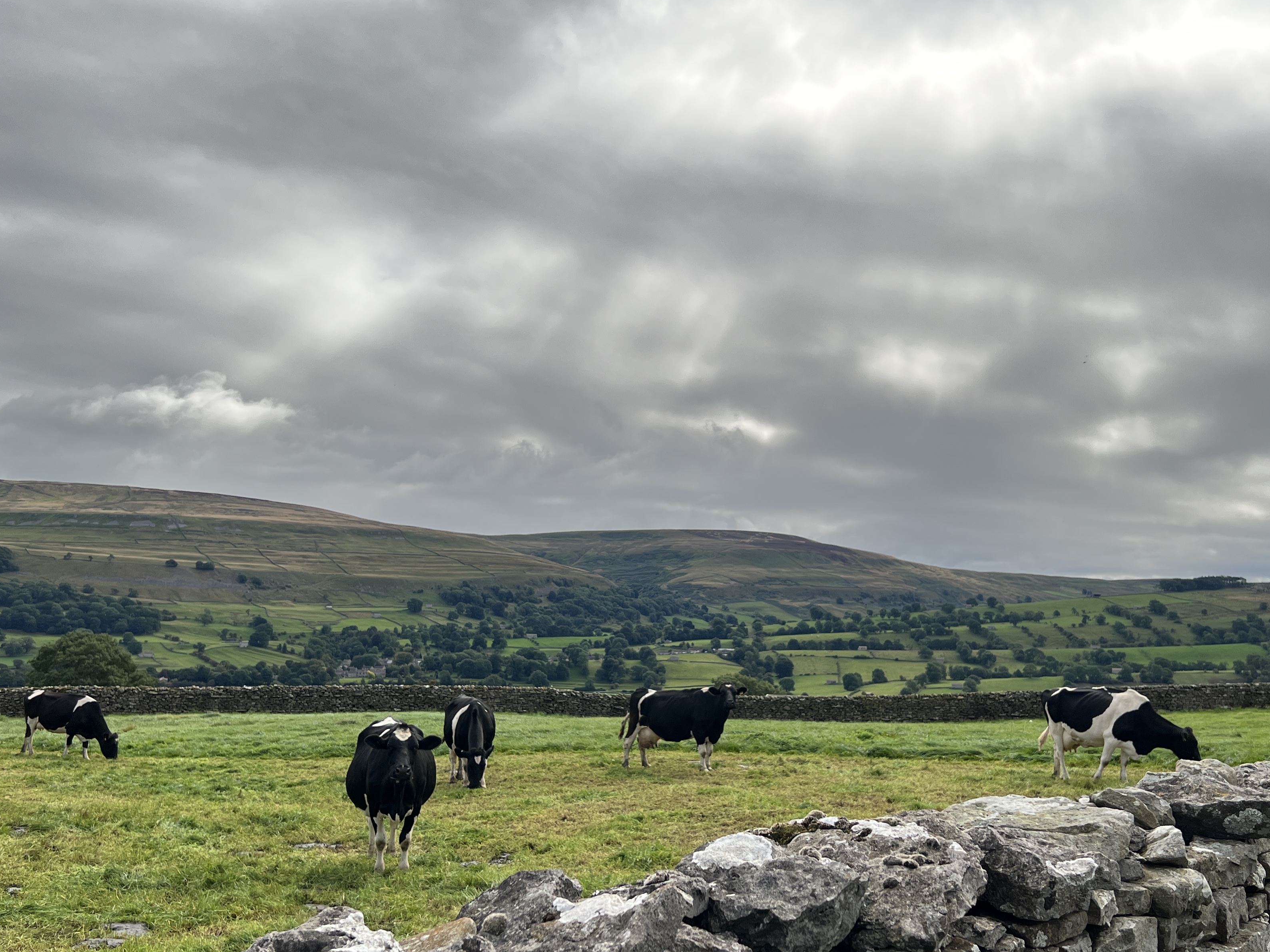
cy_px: 529
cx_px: 681
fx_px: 1211
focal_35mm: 33
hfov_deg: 55.3
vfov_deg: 42.9
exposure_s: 1/4274
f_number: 1.5
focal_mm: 5.7
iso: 50
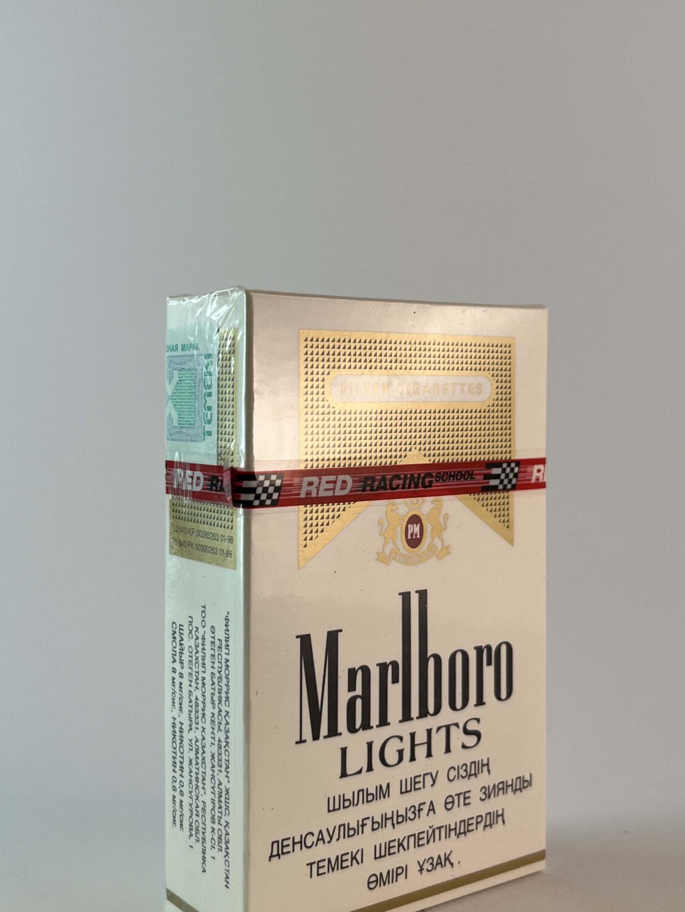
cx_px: 345
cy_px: 389
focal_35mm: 44
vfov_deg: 42.8
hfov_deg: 32.9
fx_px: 1161
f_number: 1.6
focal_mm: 5.1
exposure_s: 1/454
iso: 50
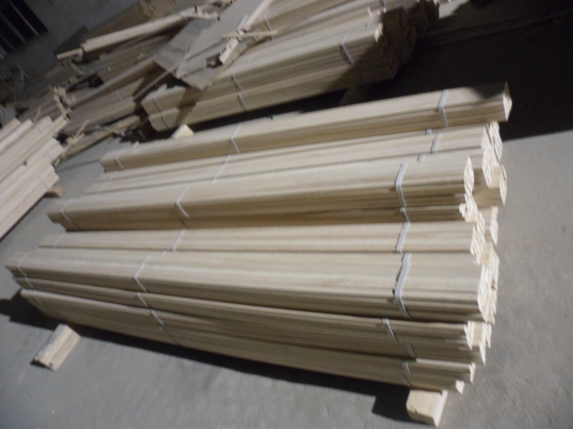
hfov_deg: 67.3
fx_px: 430
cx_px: 286
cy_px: 214
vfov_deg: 53.1
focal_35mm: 26
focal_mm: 4.9
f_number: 3.3
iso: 400
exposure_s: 1/4
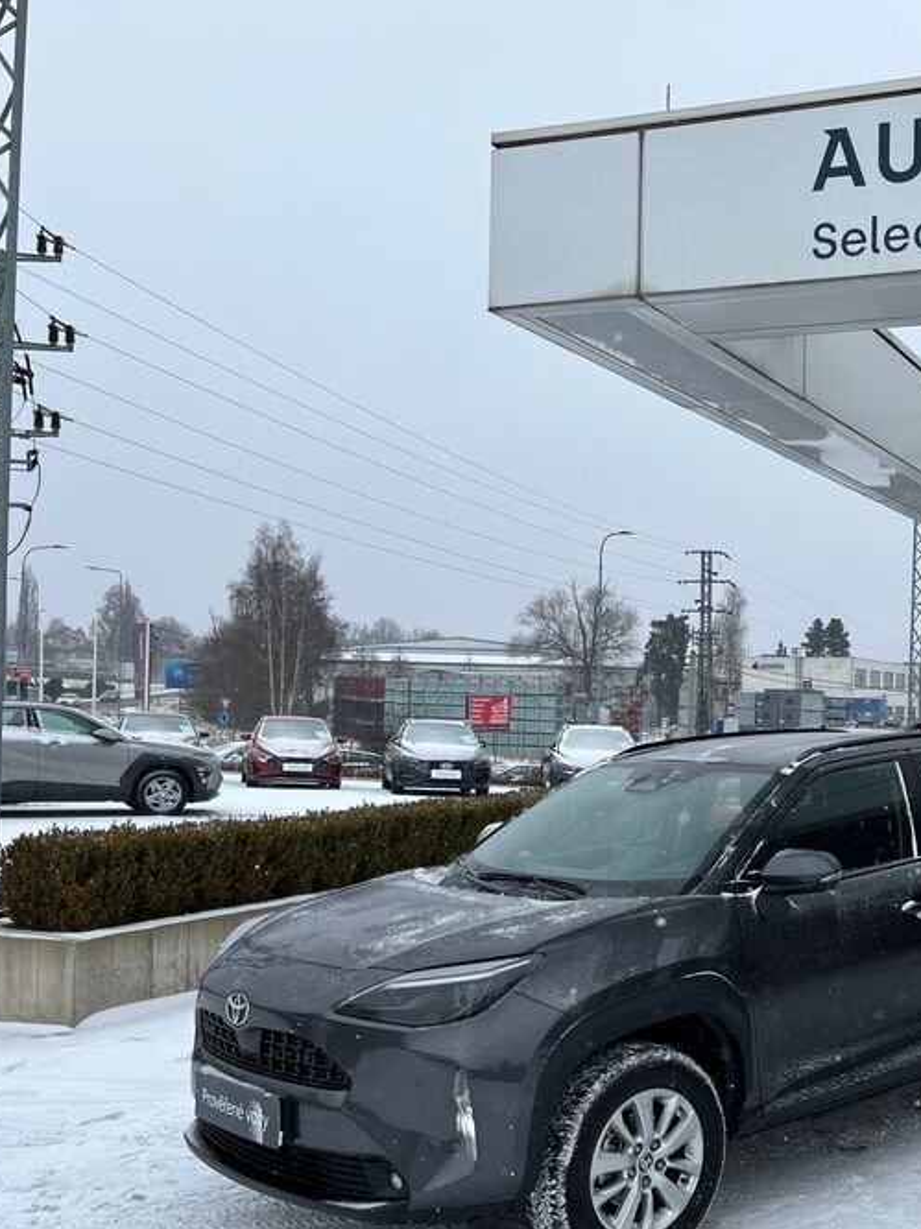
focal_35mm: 40
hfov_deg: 34.0
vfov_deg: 46.8
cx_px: 829
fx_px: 1420
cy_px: 674
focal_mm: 5.1
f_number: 1.6
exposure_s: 1/1225
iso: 50
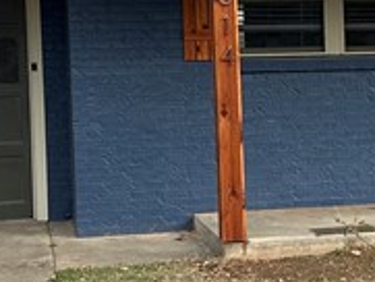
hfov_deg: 14.0
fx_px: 1474
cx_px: 466
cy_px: 147
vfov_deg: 10.9
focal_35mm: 136
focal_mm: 6.86
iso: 80
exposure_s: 1/1916
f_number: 1.78
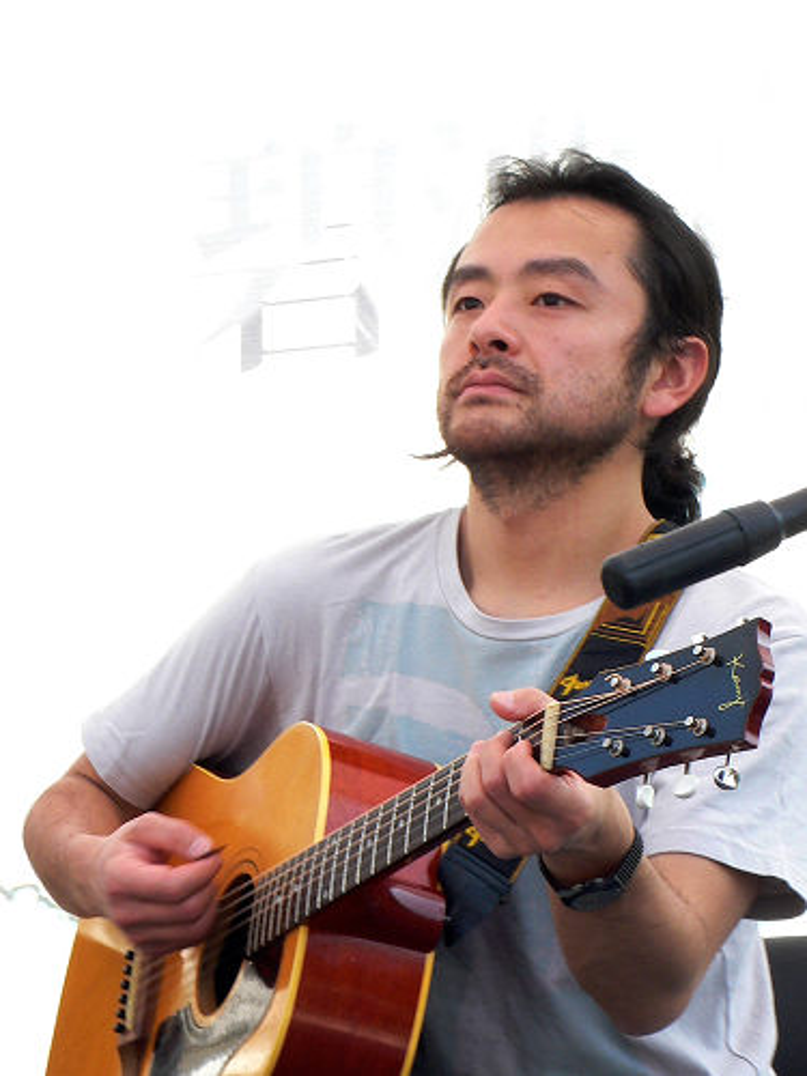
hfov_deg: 10.9
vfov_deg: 14.5
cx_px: 404
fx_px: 4227
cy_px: 538
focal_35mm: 136
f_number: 8
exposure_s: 1/40
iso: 100
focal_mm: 18
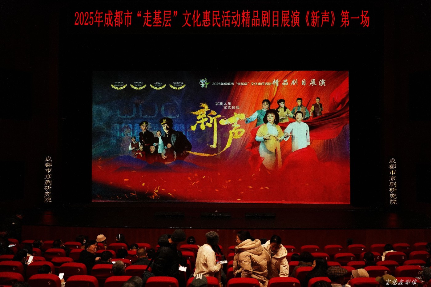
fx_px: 407
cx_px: 216
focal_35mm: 34
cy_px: 144
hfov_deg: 55.8
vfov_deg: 38.9
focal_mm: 34
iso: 10000
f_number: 3.5
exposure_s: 1/160
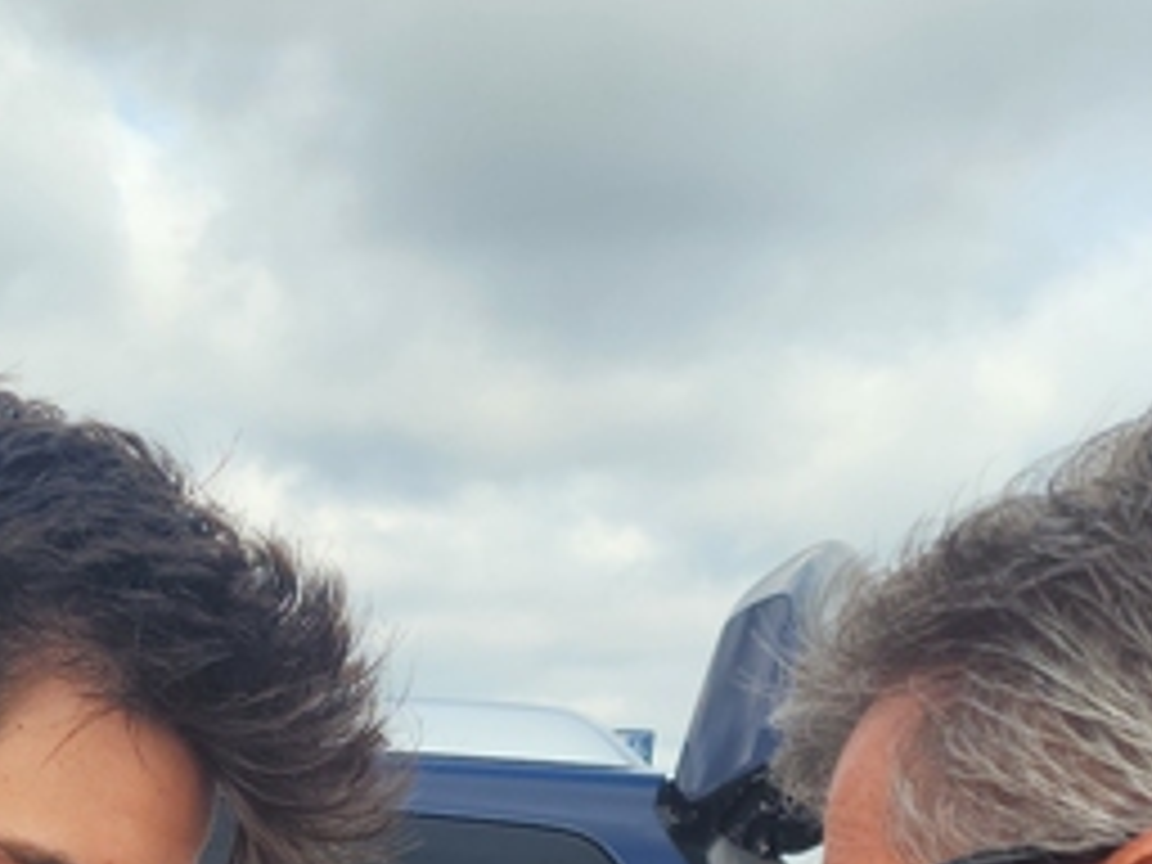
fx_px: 2396
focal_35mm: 72
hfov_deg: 24.2
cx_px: -284
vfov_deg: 18.4
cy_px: 1256
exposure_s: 1/477
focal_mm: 6.4
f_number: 1.8
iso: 12
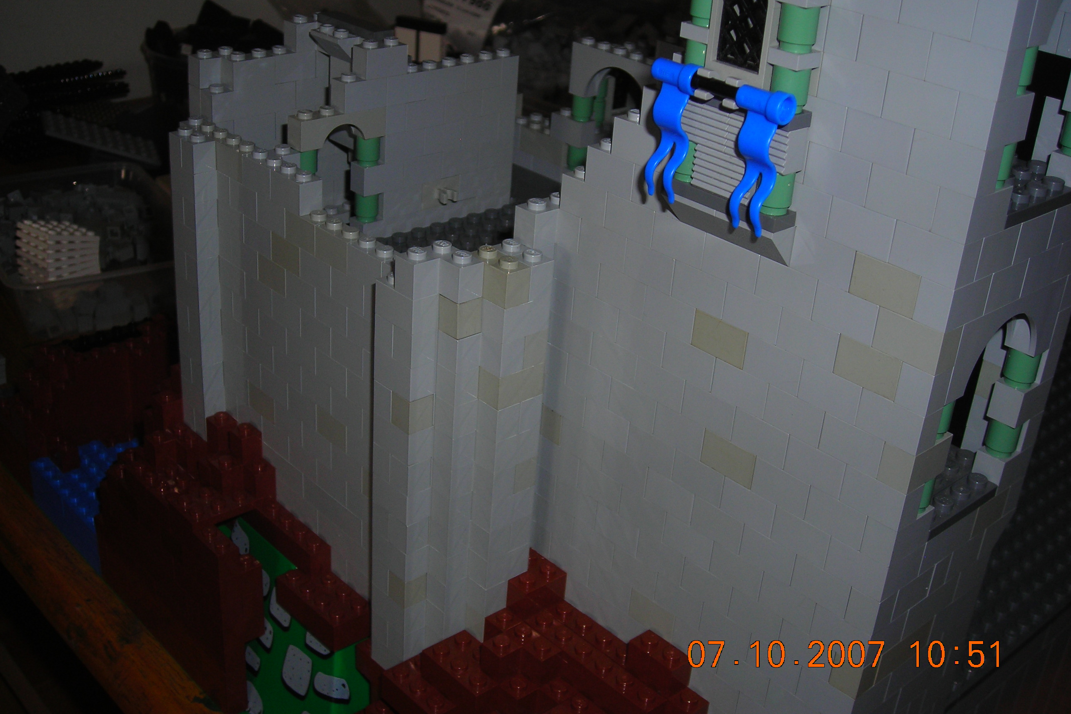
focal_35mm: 43
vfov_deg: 31.2
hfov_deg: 45.4
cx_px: 531
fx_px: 1279
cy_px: 334
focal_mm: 6.8
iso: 50
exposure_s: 1/60.1
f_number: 3.3
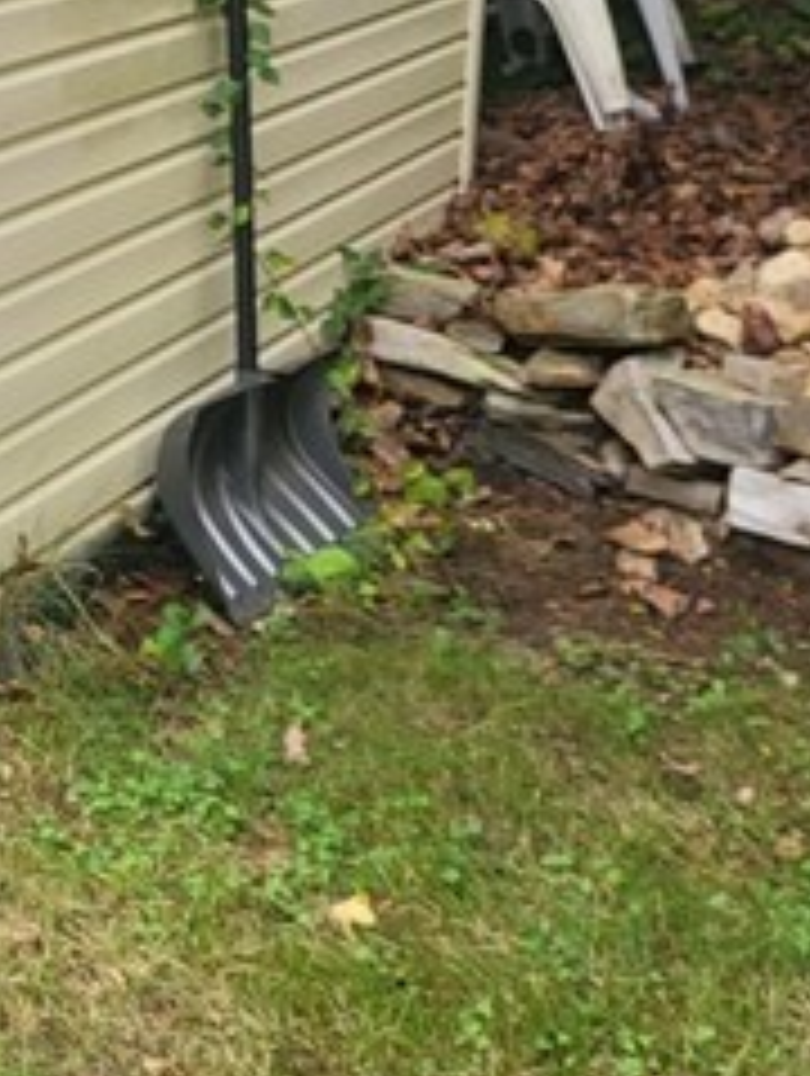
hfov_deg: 17.7
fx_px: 2396
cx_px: -306
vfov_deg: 23.7
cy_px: -104
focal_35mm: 77
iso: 40
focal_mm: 5
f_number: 1.8
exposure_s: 1/476
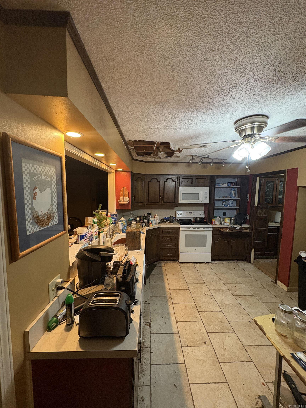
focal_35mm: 14
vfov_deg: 102.1
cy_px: 204
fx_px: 165
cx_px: 153
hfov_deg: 85.7
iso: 400
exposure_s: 1/60
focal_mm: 2.22
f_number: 2.2
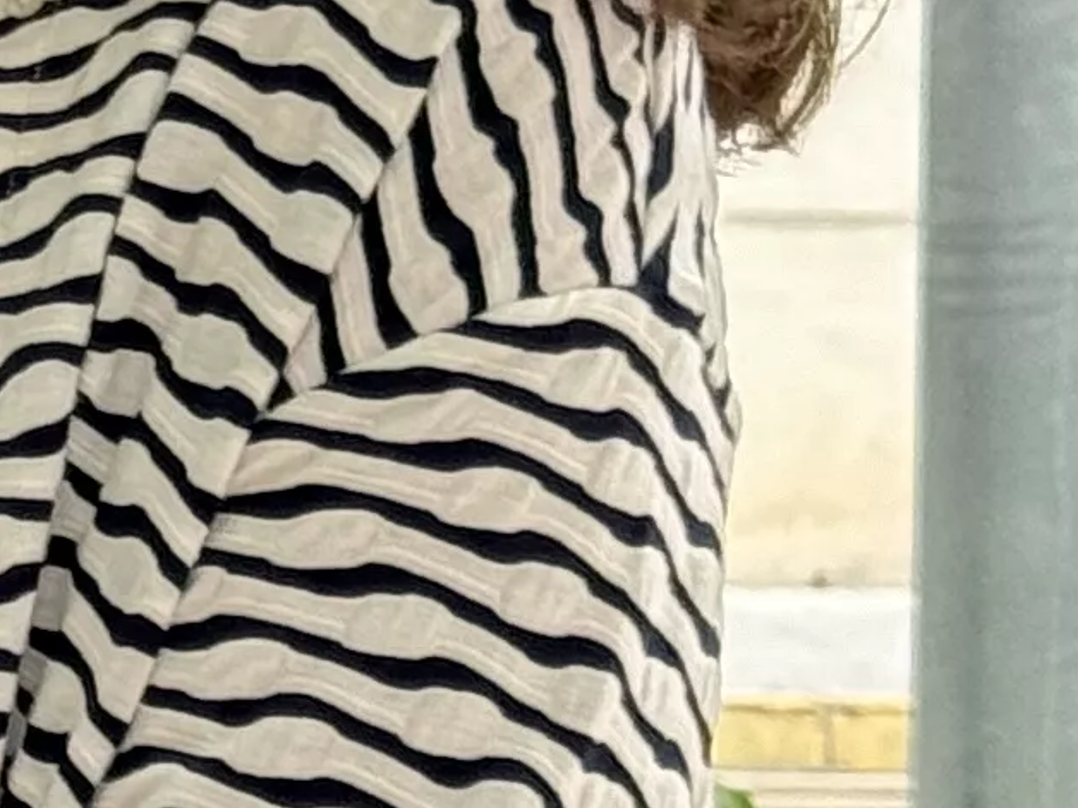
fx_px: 9592
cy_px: 26
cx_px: -2316
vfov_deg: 4.8
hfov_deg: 5.9
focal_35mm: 308
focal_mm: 6.76
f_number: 1.78
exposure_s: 1/832
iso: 64
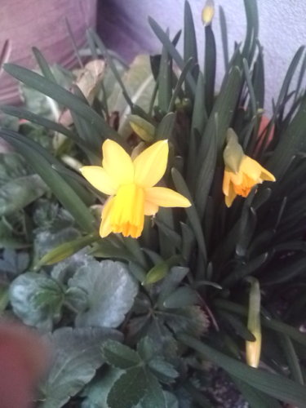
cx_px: 153
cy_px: 204
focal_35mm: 32
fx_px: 377
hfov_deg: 44.2
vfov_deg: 56.8
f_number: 2.8
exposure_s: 1/19.1
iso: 160
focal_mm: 3.3
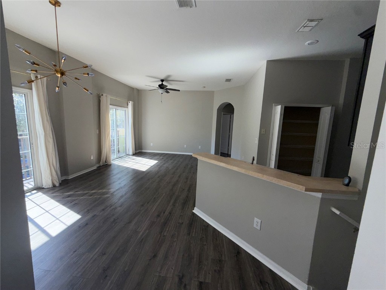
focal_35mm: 14
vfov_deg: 85.7
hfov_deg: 102.1
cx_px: 193
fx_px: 156
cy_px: 145
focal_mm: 2.22
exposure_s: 1/122
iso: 25
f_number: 2.2
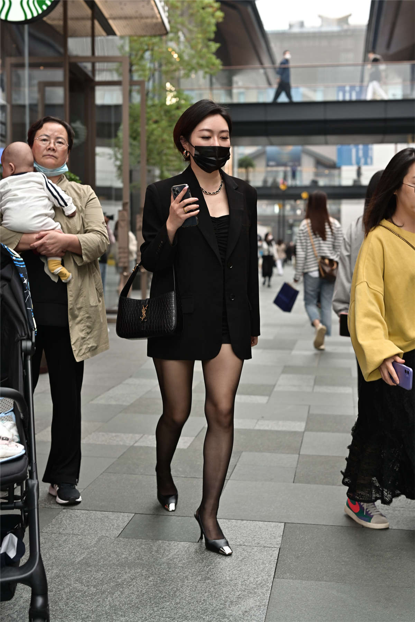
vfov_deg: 39.6
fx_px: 865
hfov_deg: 27.0
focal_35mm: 50
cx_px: 208
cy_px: 311
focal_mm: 50
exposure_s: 1/200
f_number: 3.5
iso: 200
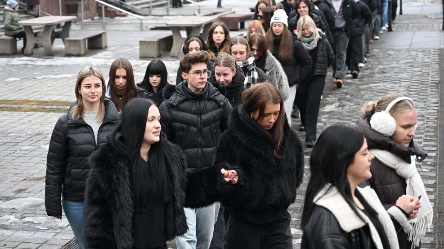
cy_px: 74
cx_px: 191
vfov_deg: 15.2
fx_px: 930
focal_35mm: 79
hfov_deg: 26.8
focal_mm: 62
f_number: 4
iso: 2000
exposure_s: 1/800
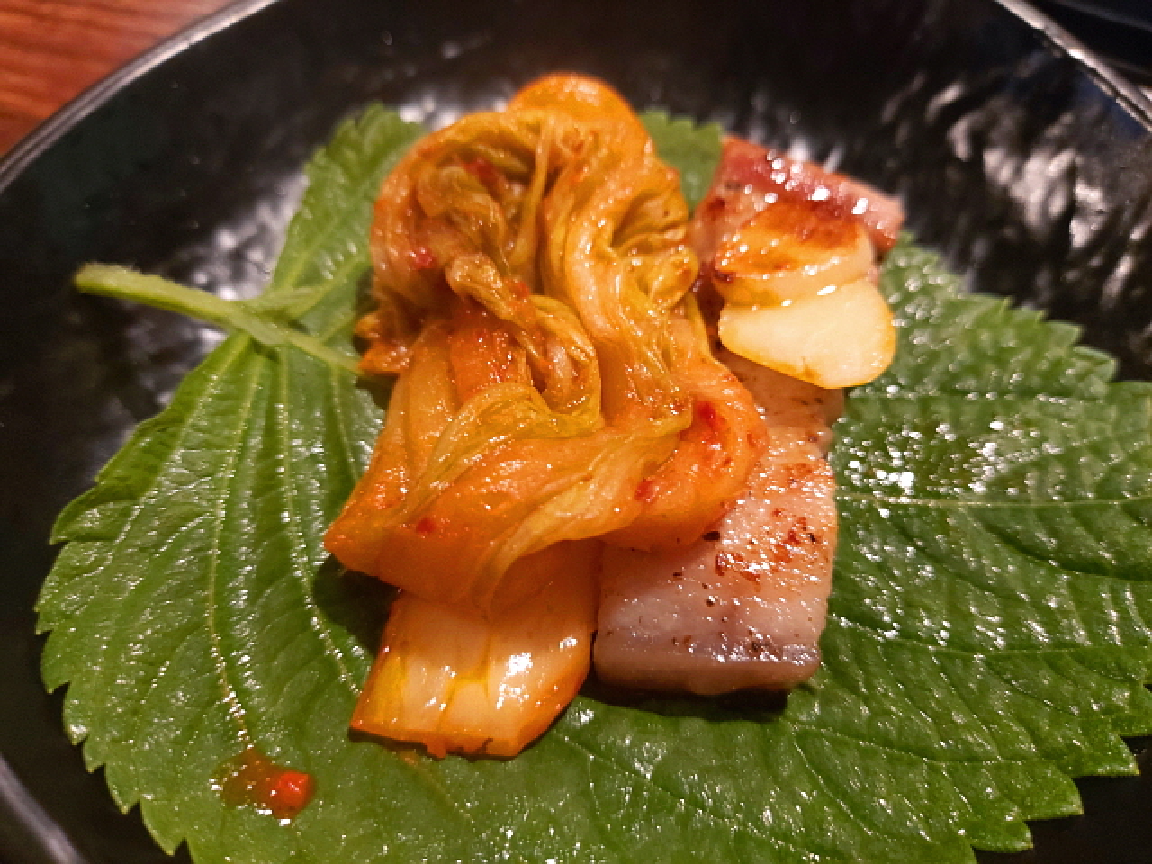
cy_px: 432
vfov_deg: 54.9
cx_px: 576
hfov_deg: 69.4
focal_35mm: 25
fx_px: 832
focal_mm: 4.58
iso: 400
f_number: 2
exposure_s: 1/24
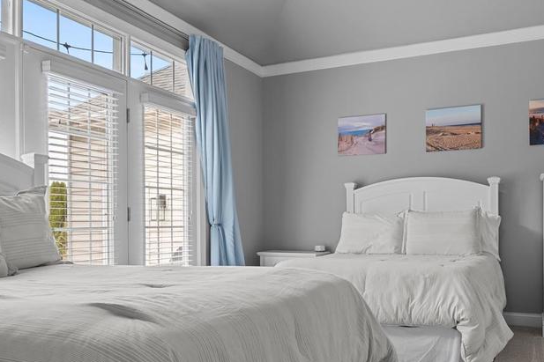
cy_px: 225
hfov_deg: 54.4
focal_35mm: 35
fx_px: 529
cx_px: 274
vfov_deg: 37.6
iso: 200
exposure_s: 1/1.67
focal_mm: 10
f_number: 7.1
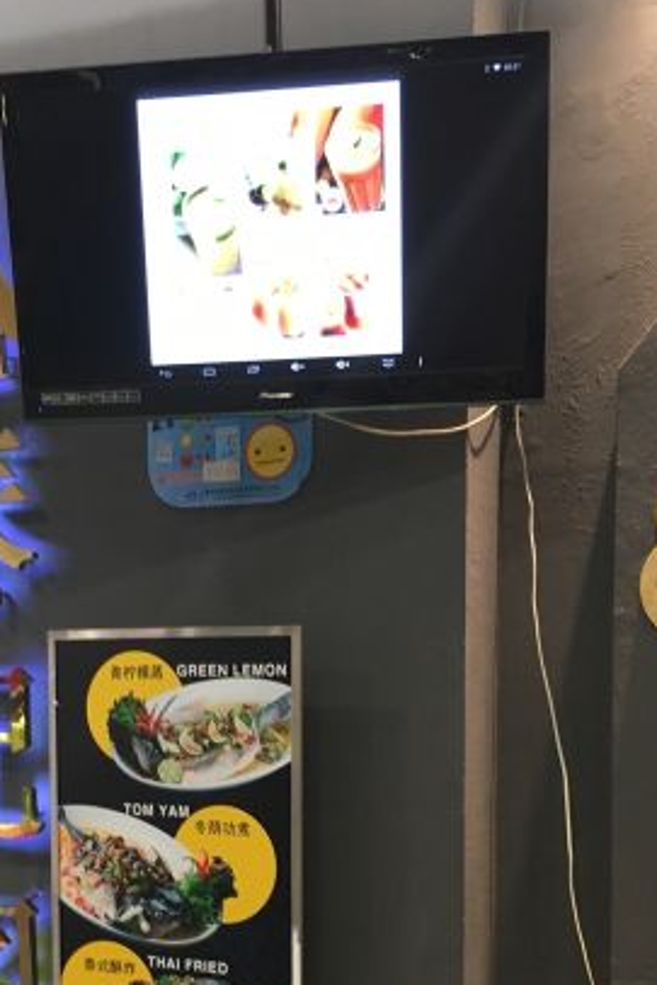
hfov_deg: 25.9
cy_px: 776
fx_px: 1422
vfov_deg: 37.0
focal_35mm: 52
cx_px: 229
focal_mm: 4.15
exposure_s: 1/33
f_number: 2.2
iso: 125
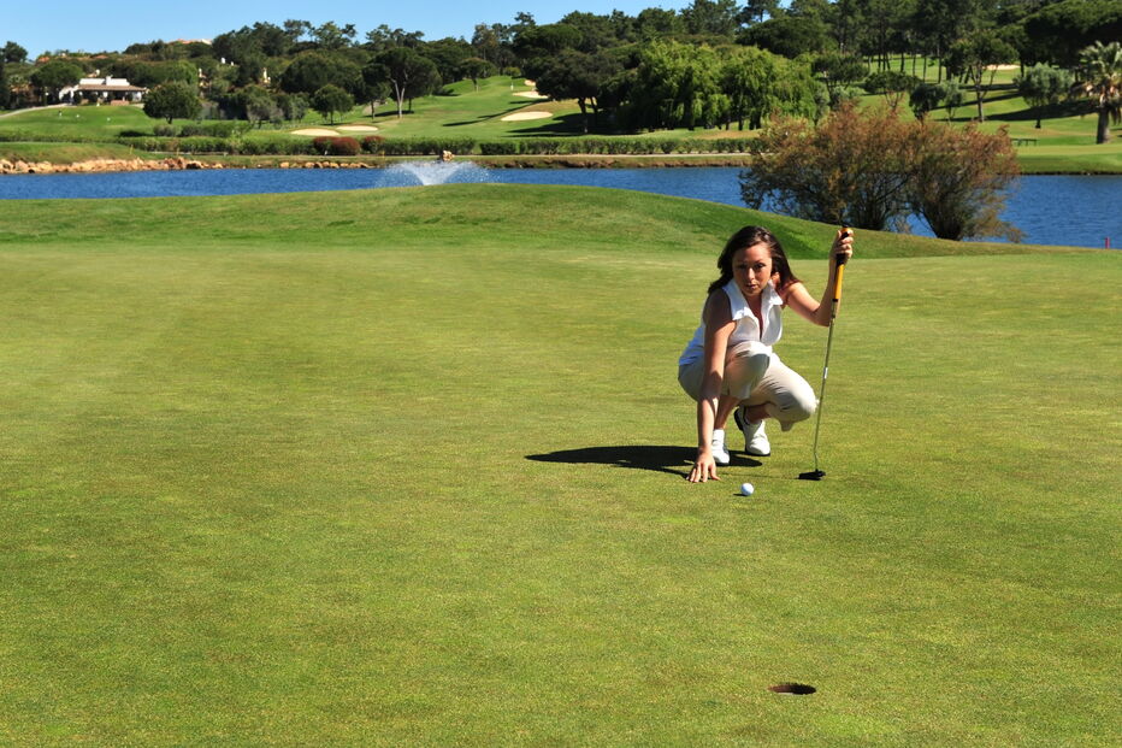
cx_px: 561
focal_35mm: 62
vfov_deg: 21.9
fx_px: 1932
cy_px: 374
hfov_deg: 32.4
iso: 200
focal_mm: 62
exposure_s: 1/500
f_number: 11
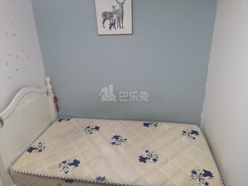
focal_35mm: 26
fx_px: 186
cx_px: 124
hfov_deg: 67.3
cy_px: 93
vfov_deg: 53.1
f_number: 1.8
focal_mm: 5.5
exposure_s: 1/50
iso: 160
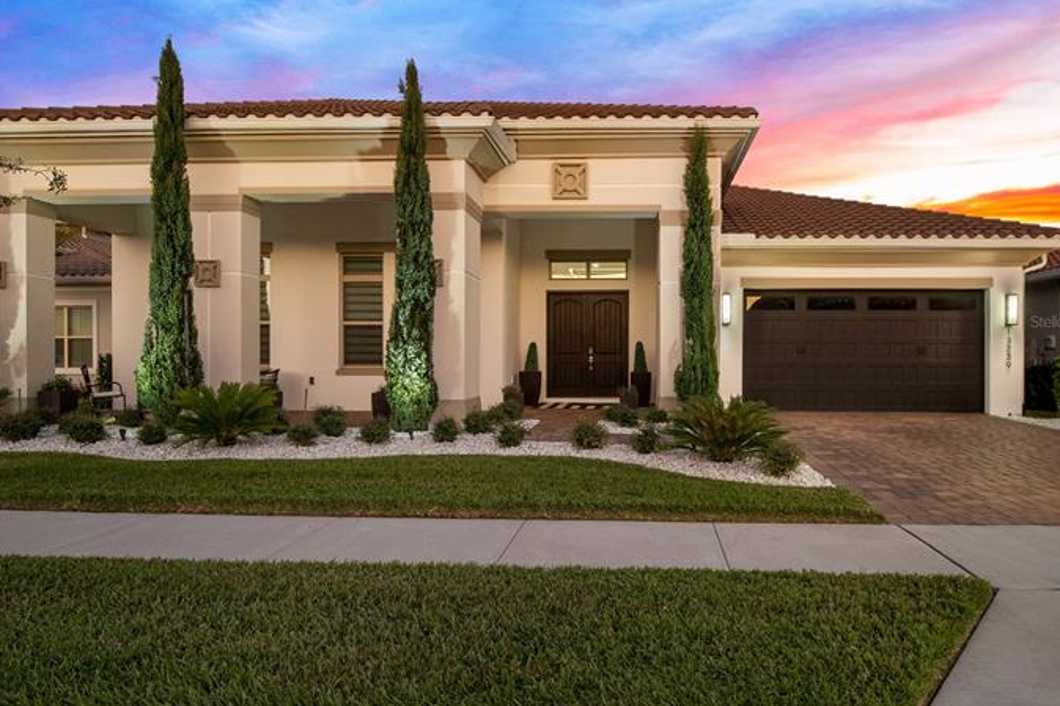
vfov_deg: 64.4
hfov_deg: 86.6
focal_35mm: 19
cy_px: 322
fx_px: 559
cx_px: 472
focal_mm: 16
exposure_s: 1/10
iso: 1250
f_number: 5.6
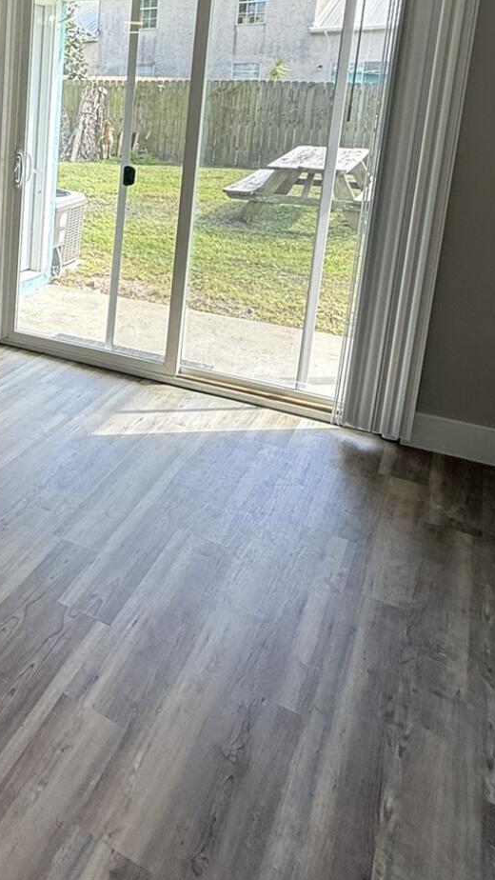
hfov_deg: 28.0
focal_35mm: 33
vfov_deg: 56.9
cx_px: -182
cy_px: 234
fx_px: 770
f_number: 2.2
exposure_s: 1/99
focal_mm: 2.22
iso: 64
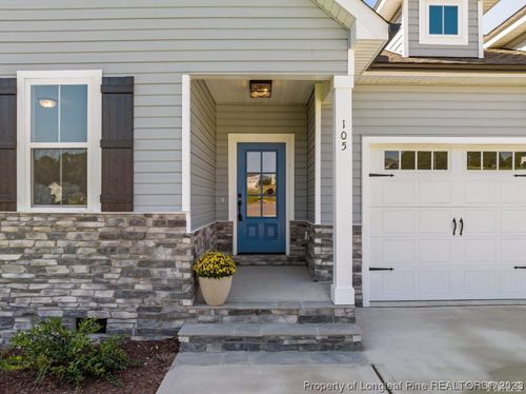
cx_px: 263
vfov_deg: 56.7
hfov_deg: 71.6
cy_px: 197
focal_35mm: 24
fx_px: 364
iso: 100
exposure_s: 1/500
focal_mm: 12.29
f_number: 2.8
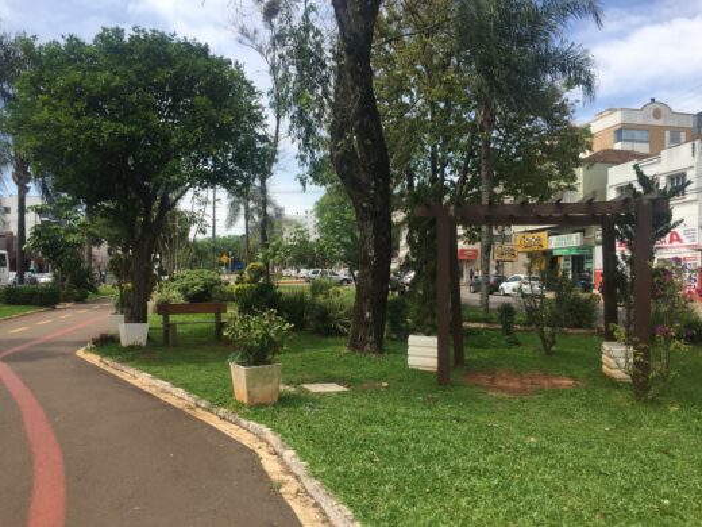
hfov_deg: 61.7
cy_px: 264
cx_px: 351
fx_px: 588
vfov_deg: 48.2
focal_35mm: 29
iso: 32
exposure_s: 1/989
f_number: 2.2
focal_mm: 4.15
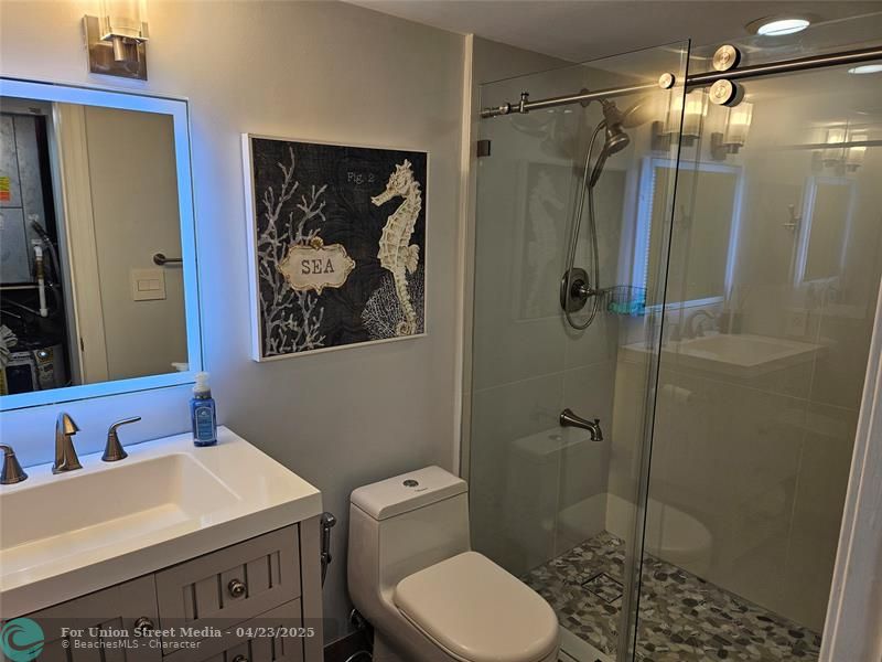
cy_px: 331
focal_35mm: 24
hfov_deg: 71.6
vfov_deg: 56.8
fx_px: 612
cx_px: 441
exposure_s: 1/120
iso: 50
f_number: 1.8
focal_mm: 5
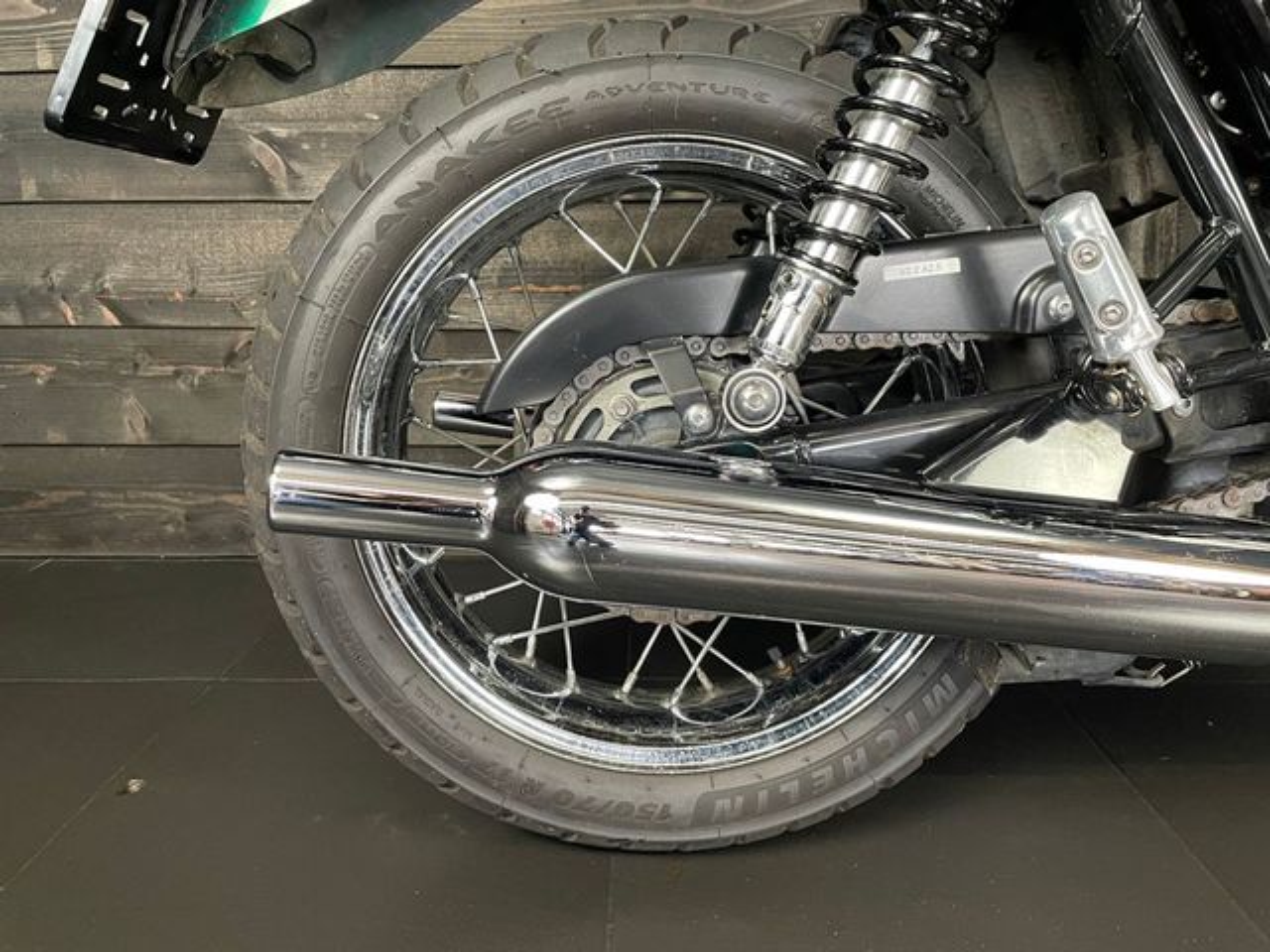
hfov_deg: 67.3
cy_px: 476
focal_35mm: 26
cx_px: 635
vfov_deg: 53.1
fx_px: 954
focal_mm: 4.2
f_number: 1.6
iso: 500
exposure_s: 1/50
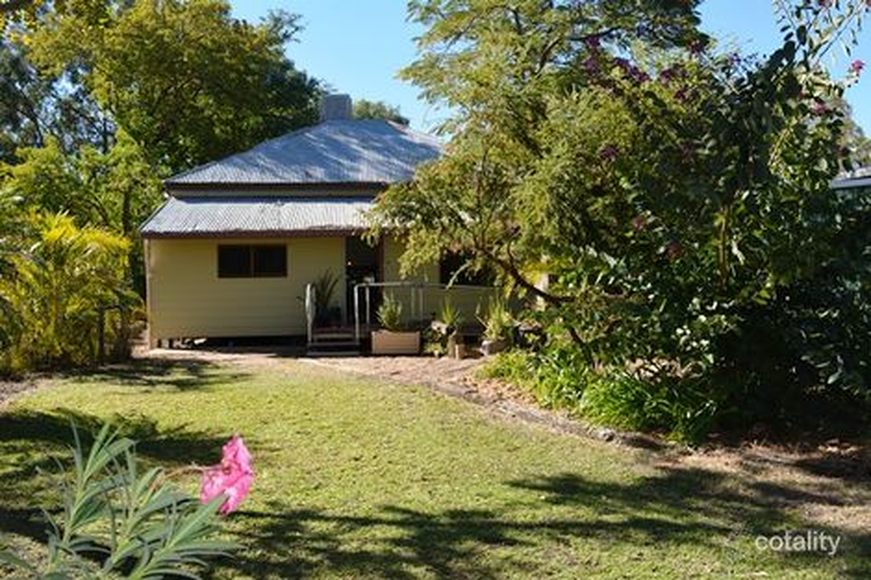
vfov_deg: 38.3
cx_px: 436
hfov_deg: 55.1
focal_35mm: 34
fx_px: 834
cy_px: 290
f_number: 7.1
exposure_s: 1/200
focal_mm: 23
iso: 100
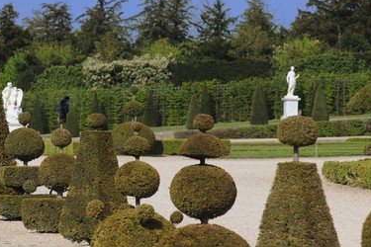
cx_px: 178
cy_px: 110
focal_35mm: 224
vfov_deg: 6.1
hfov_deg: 9.2
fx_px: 2308
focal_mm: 200
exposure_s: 1/160
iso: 100
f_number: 9
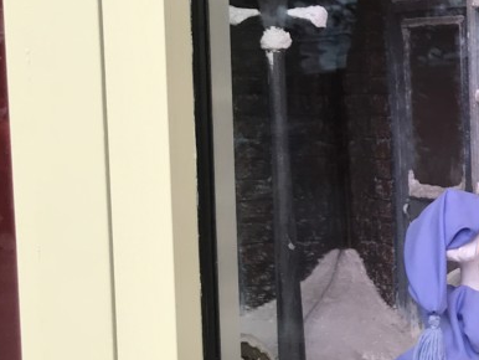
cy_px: 226
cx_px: 738
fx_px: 1205
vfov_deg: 17.0
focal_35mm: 87
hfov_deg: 19.4
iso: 20
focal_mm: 3.99
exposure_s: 1/689
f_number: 1.8
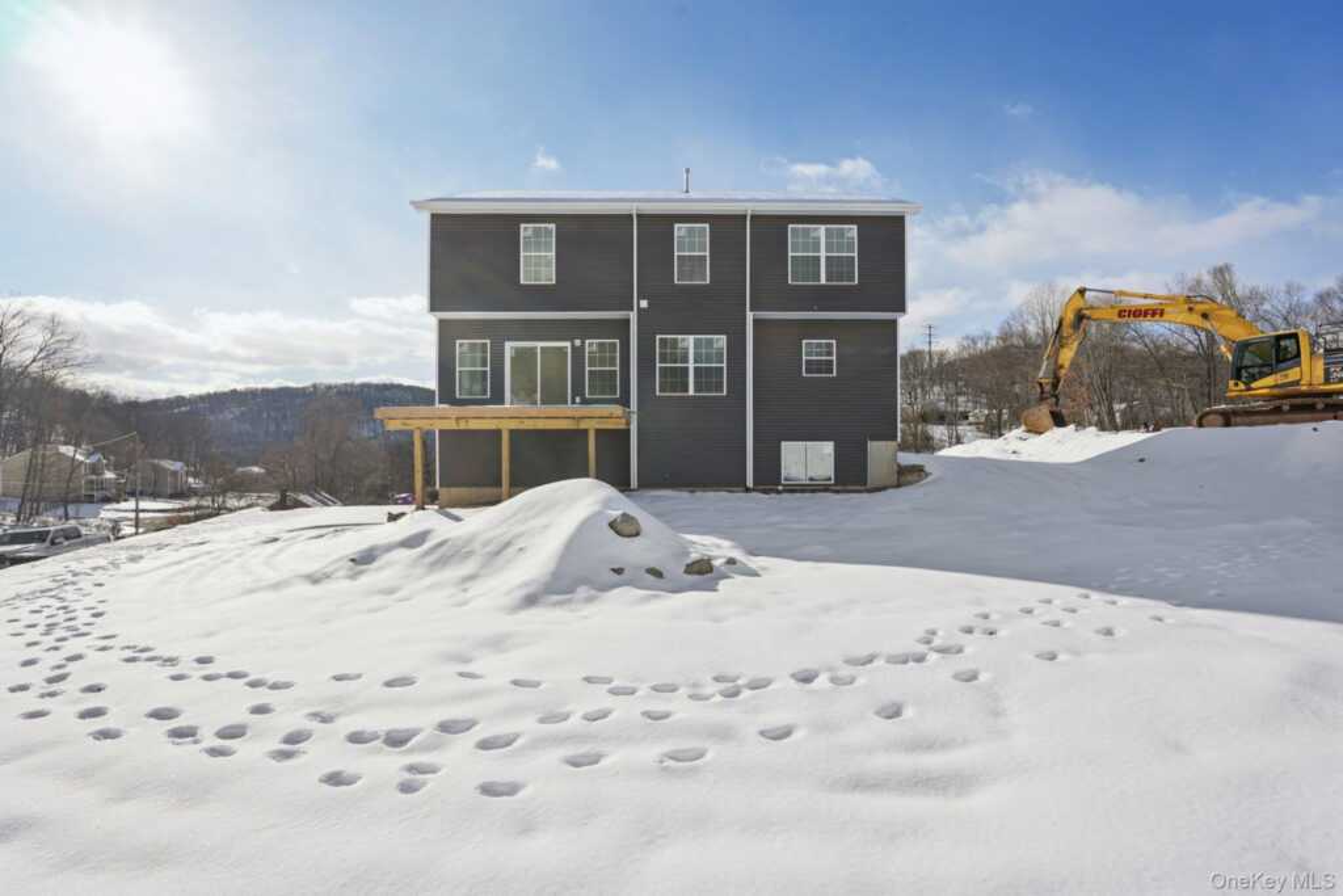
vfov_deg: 73.8
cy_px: 448
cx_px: 672
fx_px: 597
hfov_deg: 96.7
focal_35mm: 16
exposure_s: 1/400
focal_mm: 16
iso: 100
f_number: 9
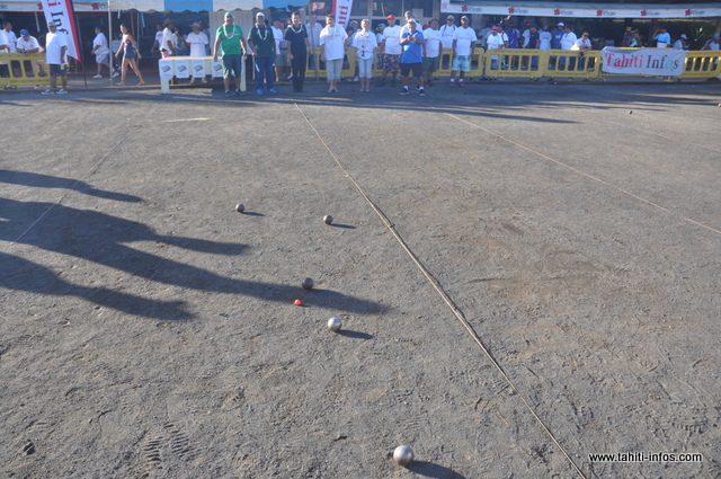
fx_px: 540
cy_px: 240
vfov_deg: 47.8
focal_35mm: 27
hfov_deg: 67.4
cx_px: 360
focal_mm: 18
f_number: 6.3
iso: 200
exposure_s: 1/160
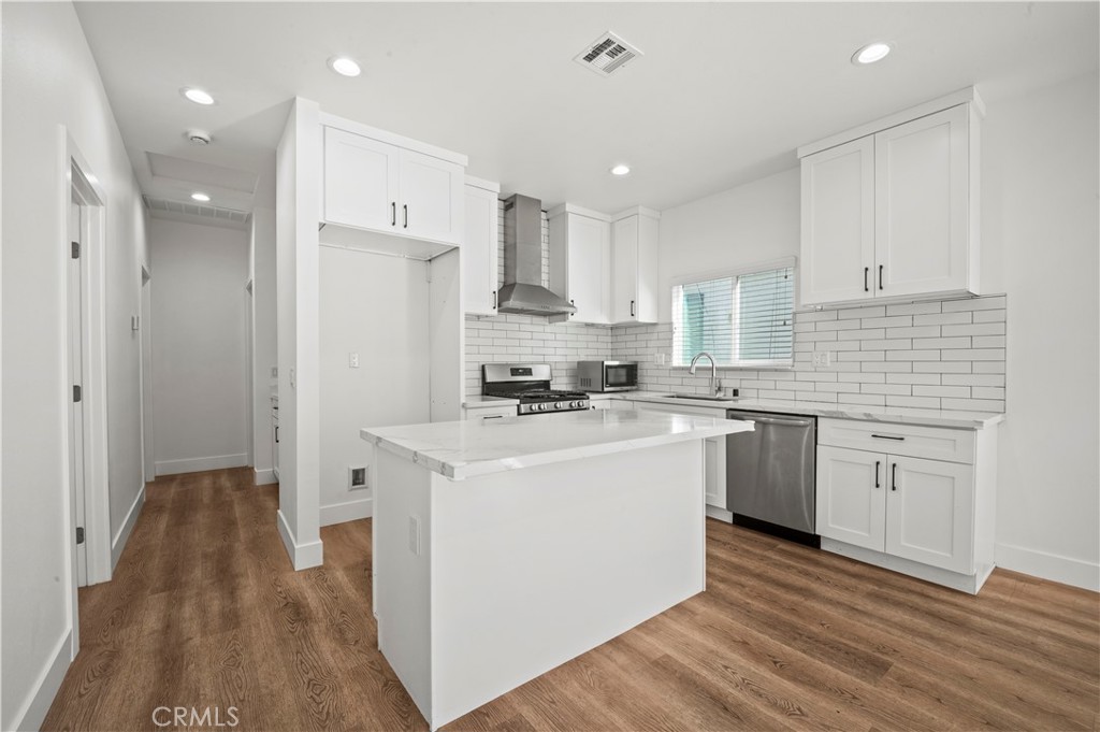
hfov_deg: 104.3
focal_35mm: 14
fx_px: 427
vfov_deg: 81.1
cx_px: 550
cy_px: 366
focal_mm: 14
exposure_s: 1/6
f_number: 10
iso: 400
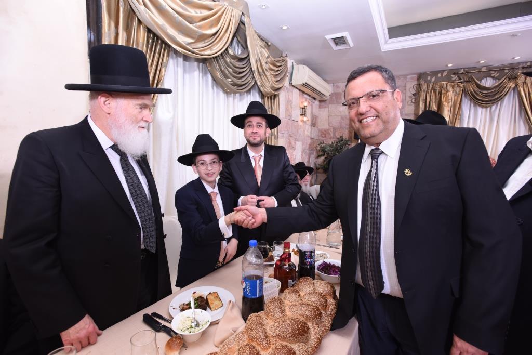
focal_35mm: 17
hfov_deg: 93.3
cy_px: 178
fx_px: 251
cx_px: 266
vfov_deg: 70.5
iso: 640
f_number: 5.6
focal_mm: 17
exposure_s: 1/125
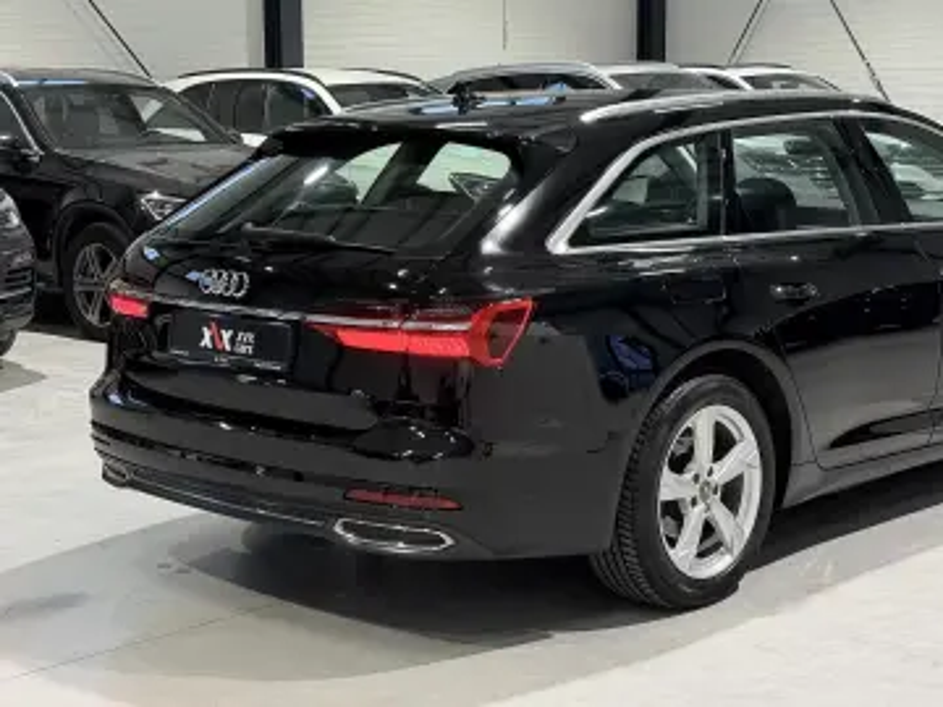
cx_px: 472
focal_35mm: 48
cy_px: 354
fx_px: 1308
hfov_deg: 39.7
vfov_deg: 30.3
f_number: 1.78
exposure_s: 1/100
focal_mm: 6.76
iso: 250
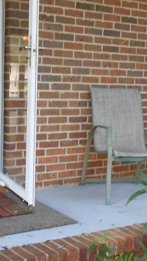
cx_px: 68
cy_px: 126
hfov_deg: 18.2
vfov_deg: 31.9
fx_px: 458
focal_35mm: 66
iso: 400
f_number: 3.2
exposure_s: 1/50
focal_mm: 4.6
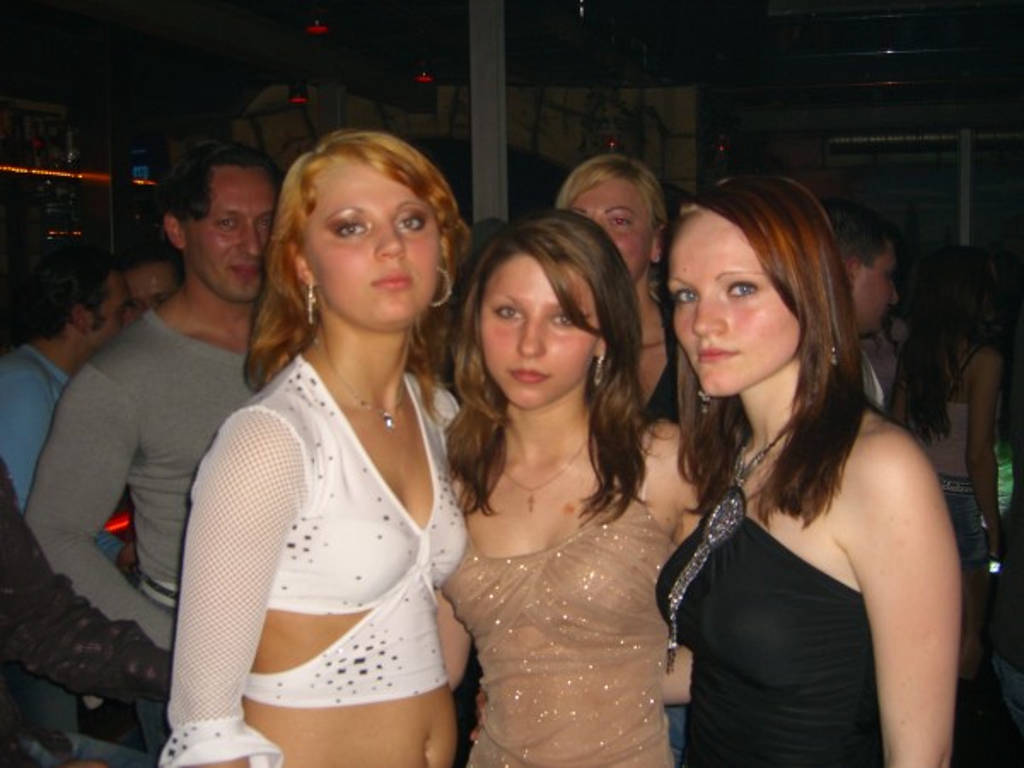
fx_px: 1124
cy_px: 384
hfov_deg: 49.0
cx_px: 512
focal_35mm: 38
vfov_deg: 37.7
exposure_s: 1/60
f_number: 2.8
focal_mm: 7.9
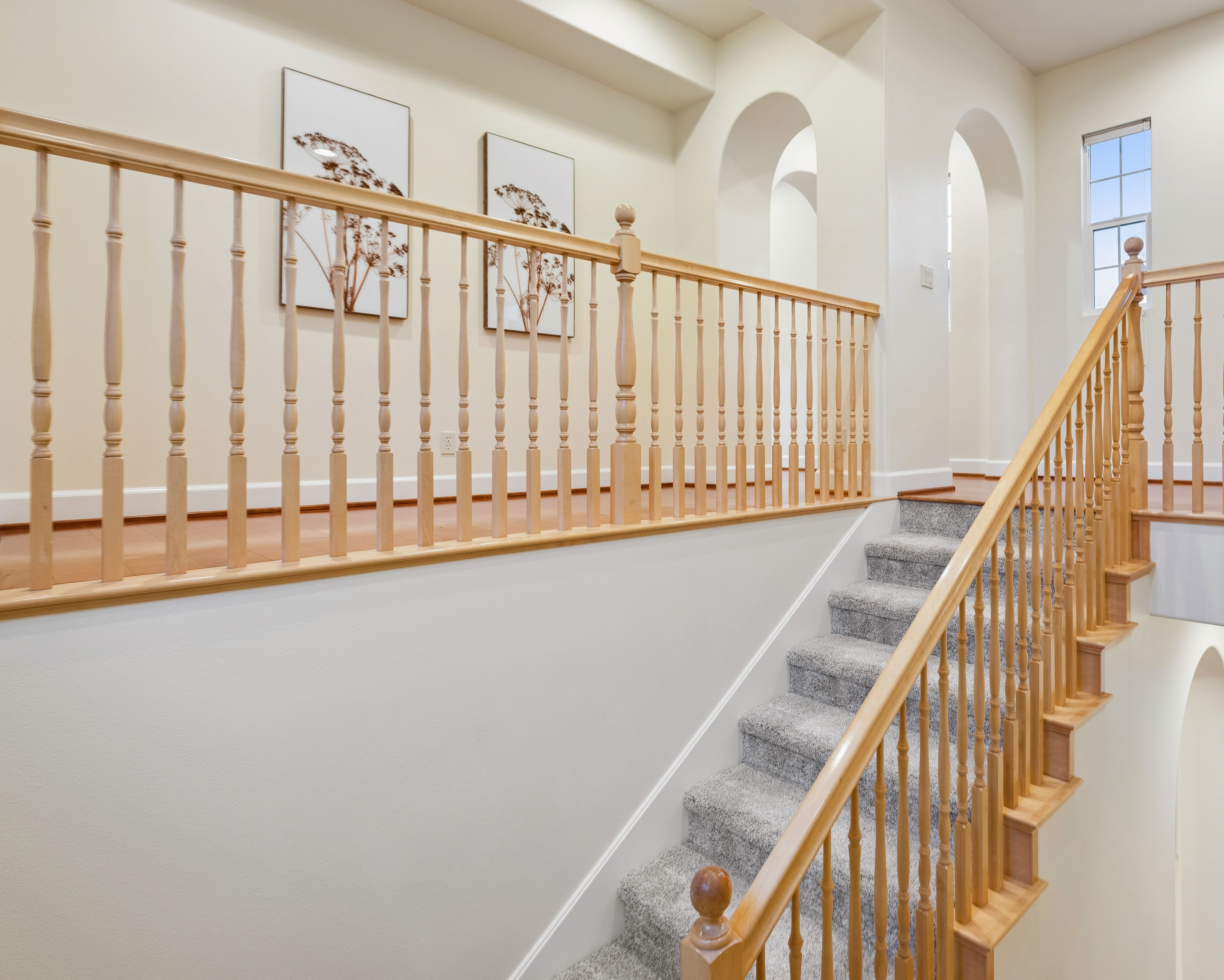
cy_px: 464
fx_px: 711
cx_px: 781
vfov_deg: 69.0
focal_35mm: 20
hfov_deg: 79.6
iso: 400
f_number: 6.3
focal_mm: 15.5
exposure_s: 1/15
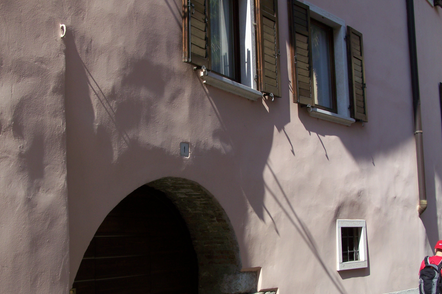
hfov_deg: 36.9
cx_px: 218
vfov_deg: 25.0
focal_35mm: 54
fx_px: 663
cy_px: 165
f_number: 4
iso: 64
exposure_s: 1/400
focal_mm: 8.5
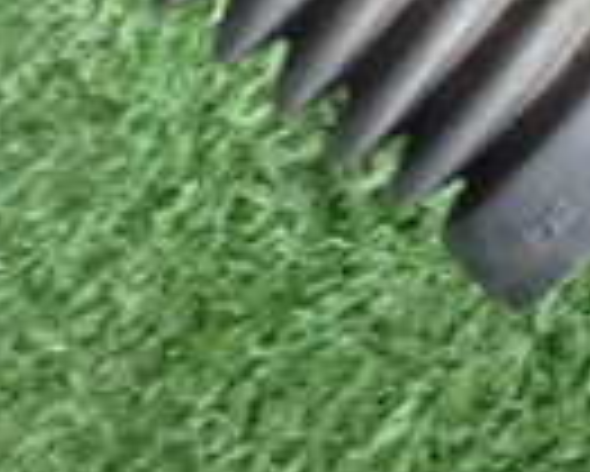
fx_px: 4543
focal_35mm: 260
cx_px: 504
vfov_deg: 6.0
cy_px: 67
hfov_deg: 7.4
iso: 500
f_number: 3.5
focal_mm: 10.35
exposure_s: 1/60
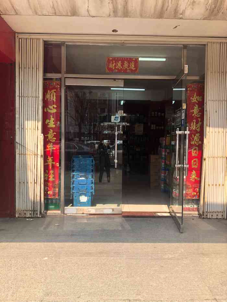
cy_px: 151
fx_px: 245
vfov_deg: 63.4
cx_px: 114
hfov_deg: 49.8
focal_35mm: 28
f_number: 1.8
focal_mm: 3.99
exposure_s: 1/666
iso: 20
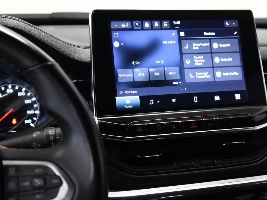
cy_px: 101
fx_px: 494
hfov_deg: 30.3
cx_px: 126
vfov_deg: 22.9
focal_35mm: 64
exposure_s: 1/20
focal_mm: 58
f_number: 5
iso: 1250
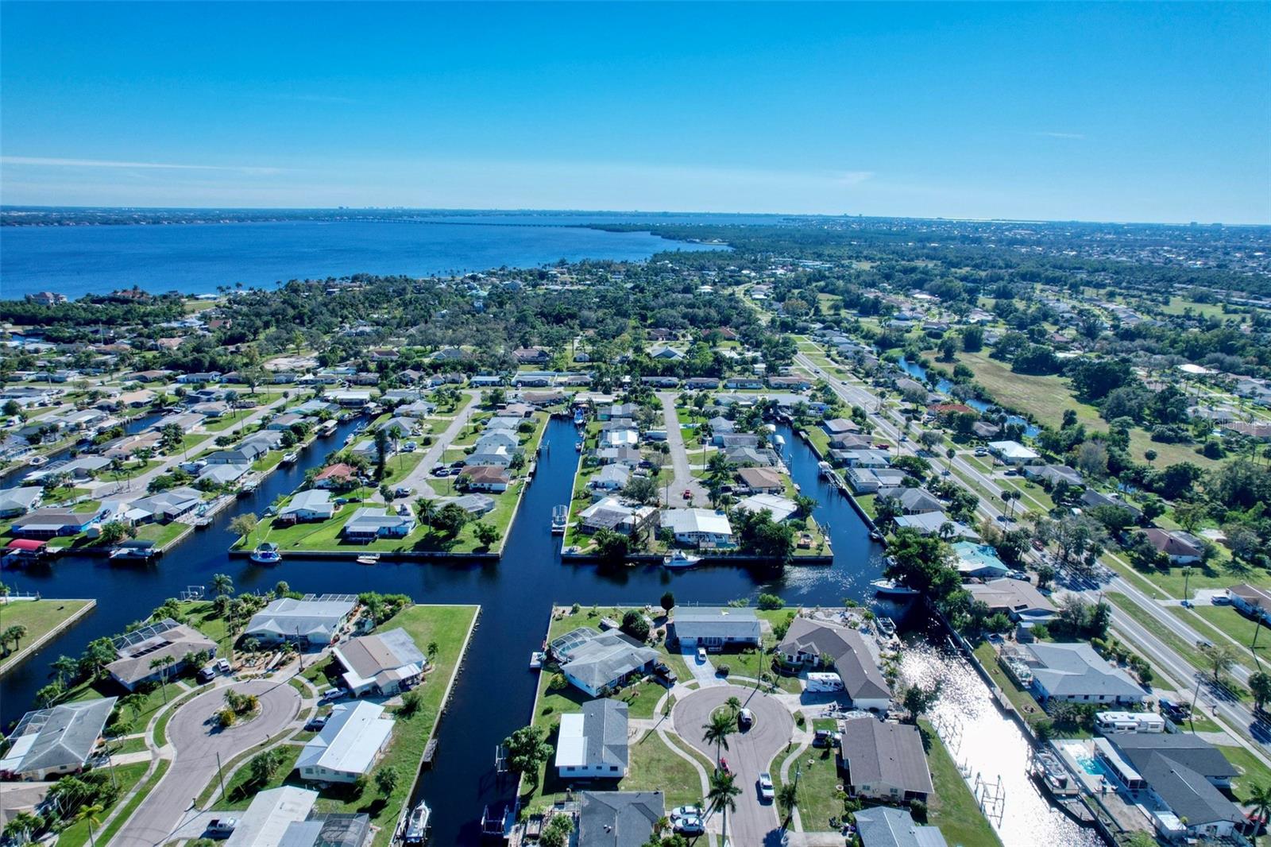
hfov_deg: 78.6
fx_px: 777
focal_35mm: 22
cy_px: 424
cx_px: 636
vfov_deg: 57.2
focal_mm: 8.38
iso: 100
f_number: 2.8
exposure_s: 1/2000
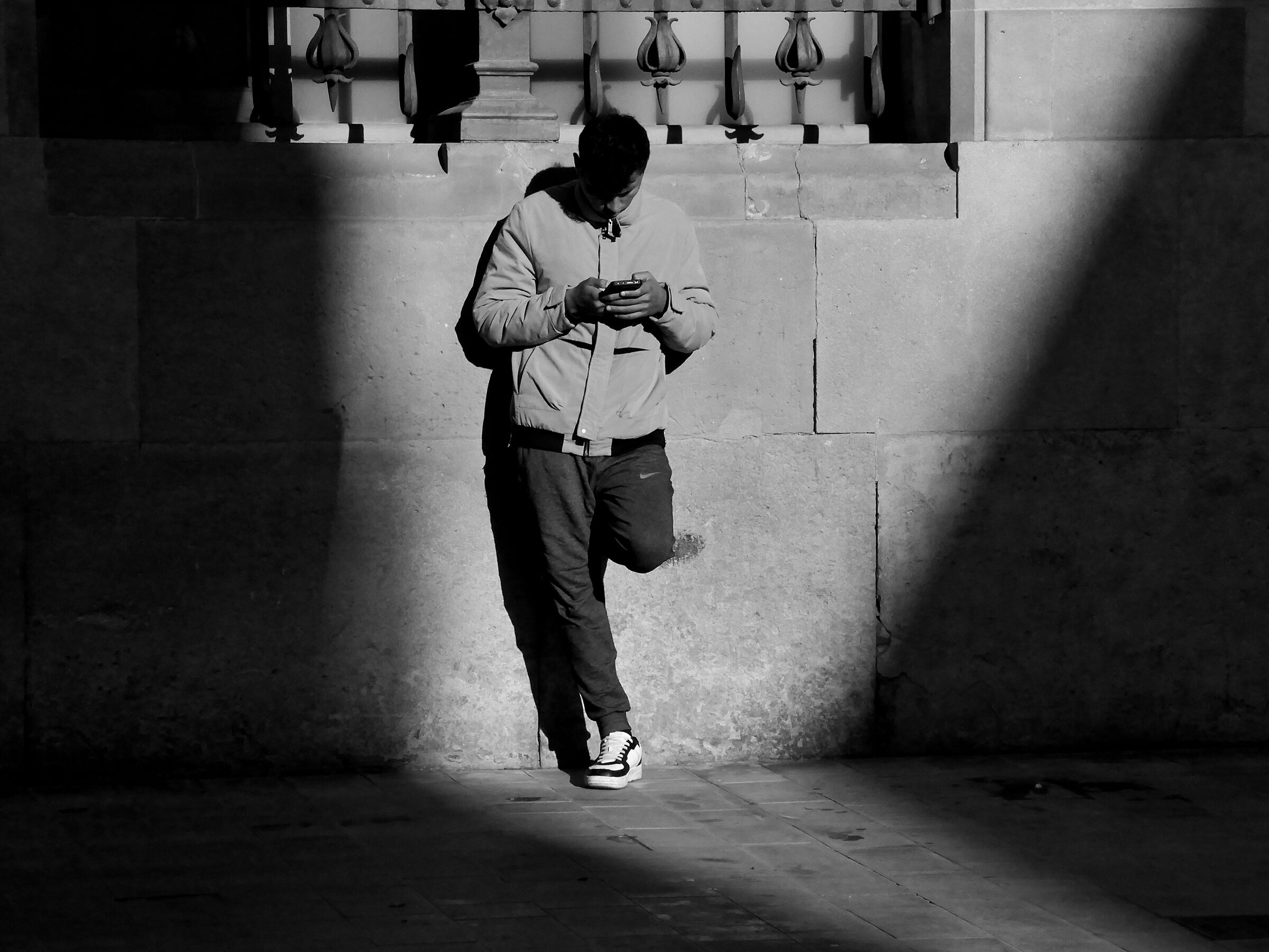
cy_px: 476
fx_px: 5132
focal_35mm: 140
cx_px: 634
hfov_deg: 14.1
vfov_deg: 10.6
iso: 640
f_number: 22
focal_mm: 70
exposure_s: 1/500
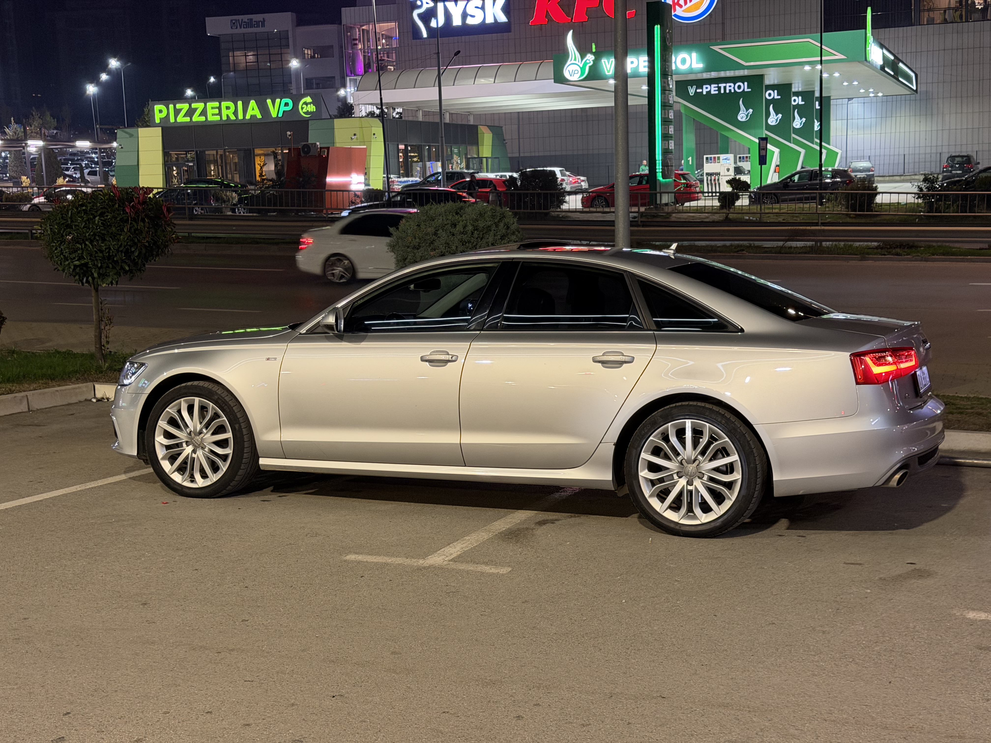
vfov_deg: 30.3
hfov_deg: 39.7
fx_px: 1374
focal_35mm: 48
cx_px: 496
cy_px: 372
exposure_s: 1/50
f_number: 1.78
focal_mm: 6.76
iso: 250
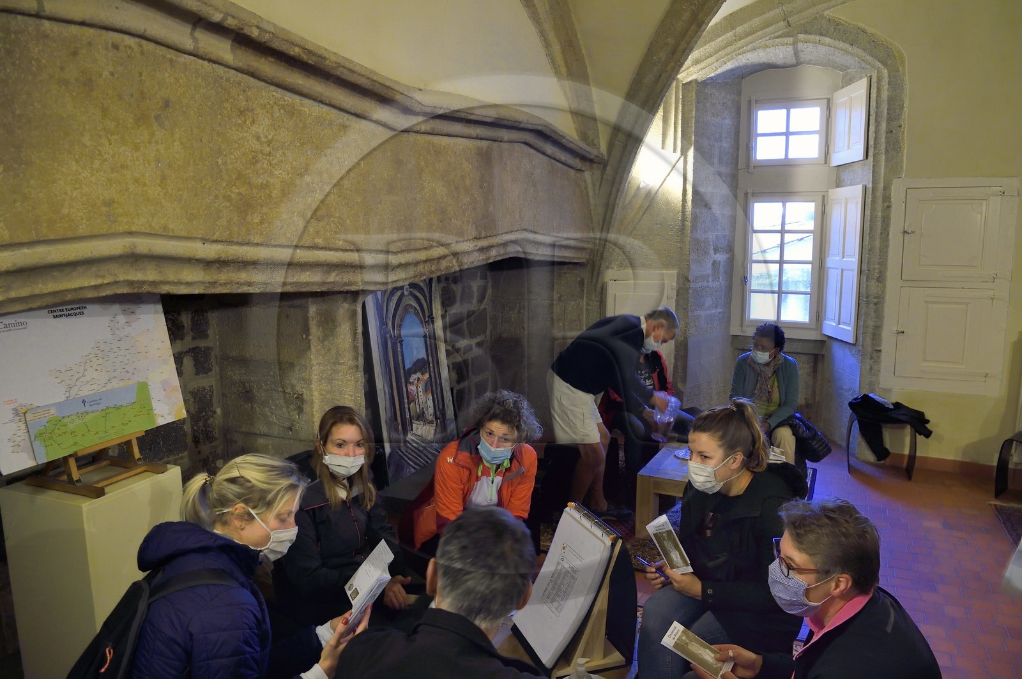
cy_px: 340
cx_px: 511
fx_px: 681
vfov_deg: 53.1
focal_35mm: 24
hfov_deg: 73.8
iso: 2000
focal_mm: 24
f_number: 6.3
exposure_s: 1/8
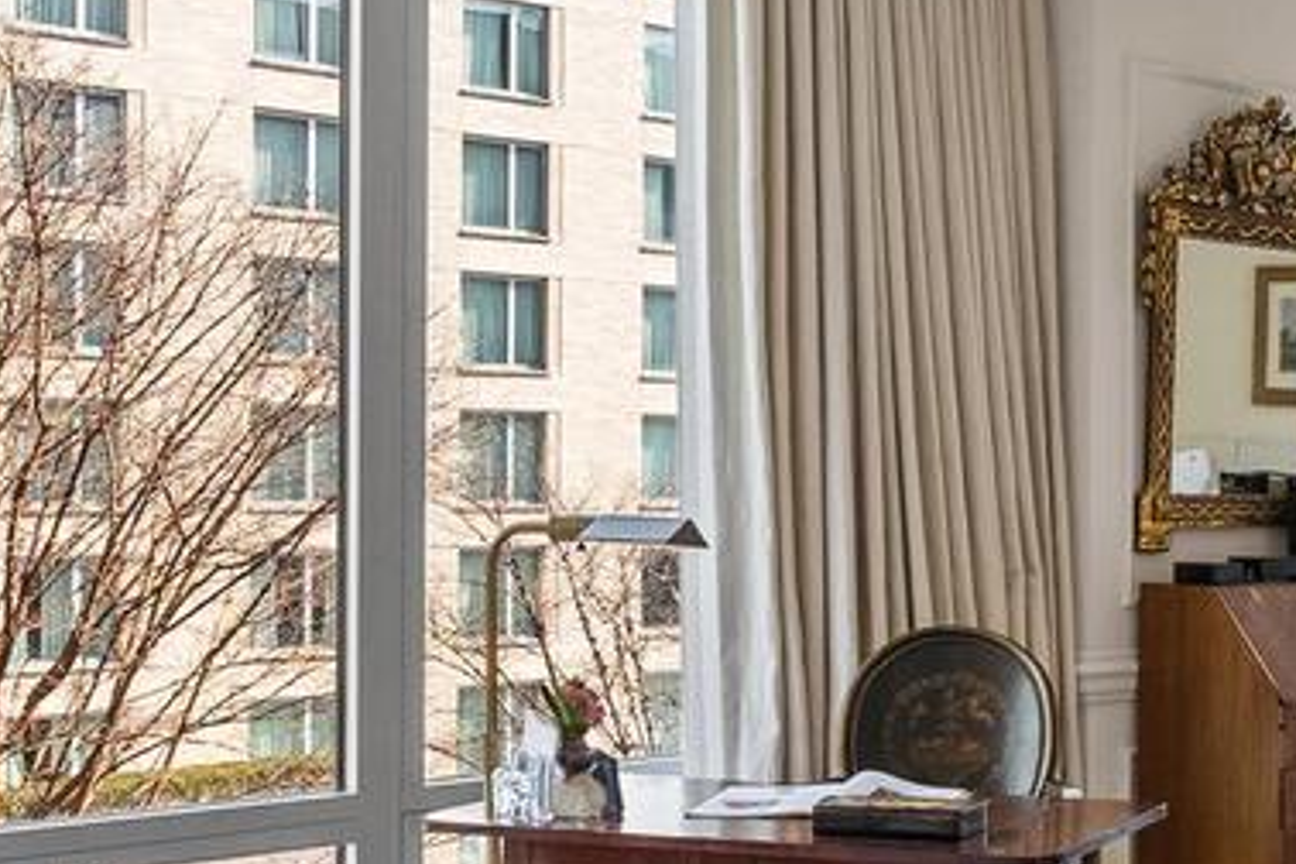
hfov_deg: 30.3
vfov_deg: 22.2
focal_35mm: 61
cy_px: 502
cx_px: 1334
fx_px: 2196
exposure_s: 1/25
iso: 800
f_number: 7.1
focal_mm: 16
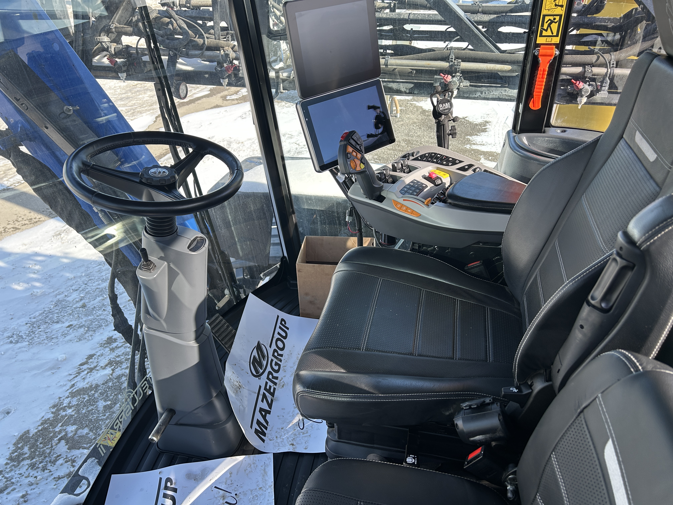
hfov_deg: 67.3
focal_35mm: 26
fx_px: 505
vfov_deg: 53.1
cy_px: 252
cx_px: 336
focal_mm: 5.7
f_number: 1.5
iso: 50
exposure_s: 1/511
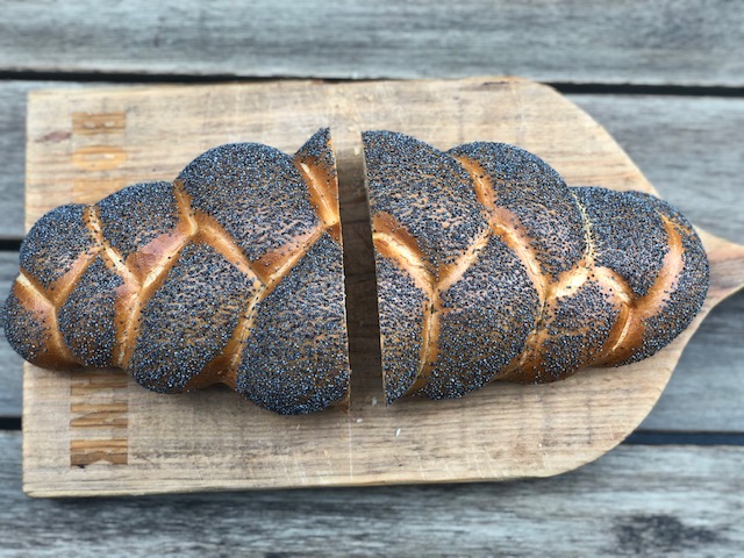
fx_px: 1118
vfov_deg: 28.0
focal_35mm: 52
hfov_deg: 36.8
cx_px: 372
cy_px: 279
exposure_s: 1/60
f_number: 2.4
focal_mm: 6
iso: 20
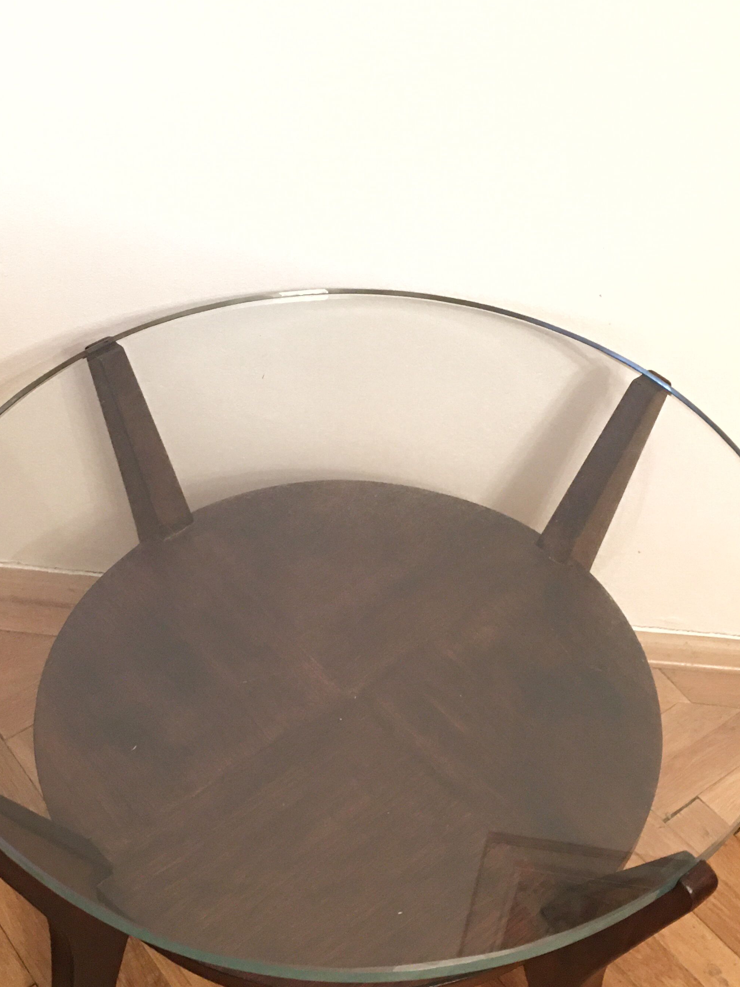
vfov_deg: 42.9
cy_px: 559
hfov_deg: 32.9
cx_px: 343
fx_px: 1254
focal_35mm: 44
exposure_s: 1/8
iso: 100
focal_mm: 4.15
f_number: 2.2
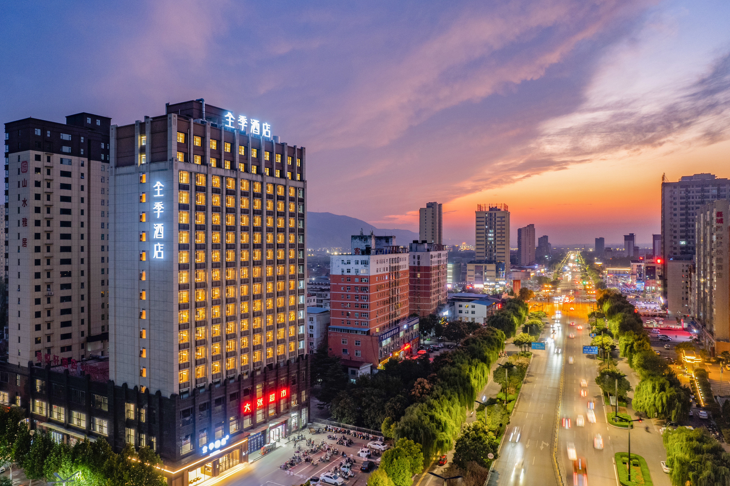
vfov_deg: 51.3
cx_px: 316
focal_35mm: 25
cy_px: 237
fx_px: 507
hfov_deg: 71.2
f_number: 2.8
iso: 100
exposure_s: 1/2
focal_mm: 8.38
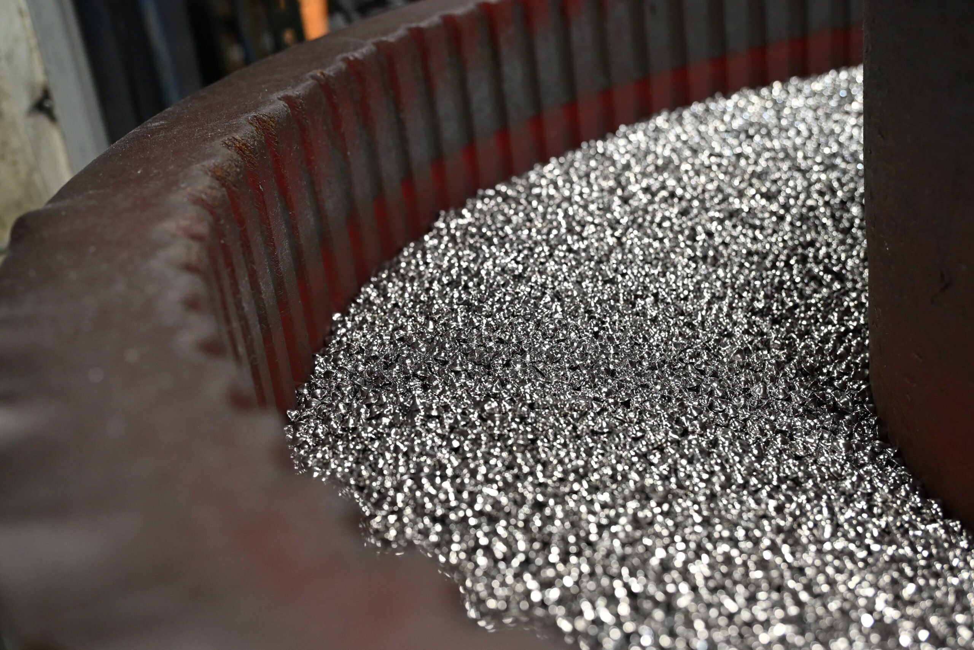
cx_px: 487
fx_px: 1190
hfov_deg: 44.5
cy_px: 325
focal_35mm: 44
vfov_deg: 30.5
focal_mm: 44
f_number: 4
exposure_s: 1/125
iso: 2200
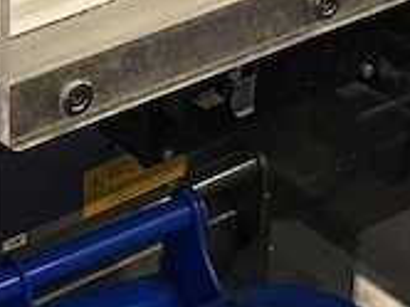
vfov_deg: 8.2
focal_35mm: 174
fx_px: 2058
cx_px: 119
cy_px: -240
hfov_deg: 11.4
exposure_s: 1/60
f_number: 1.78
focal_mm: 6.86
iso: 250
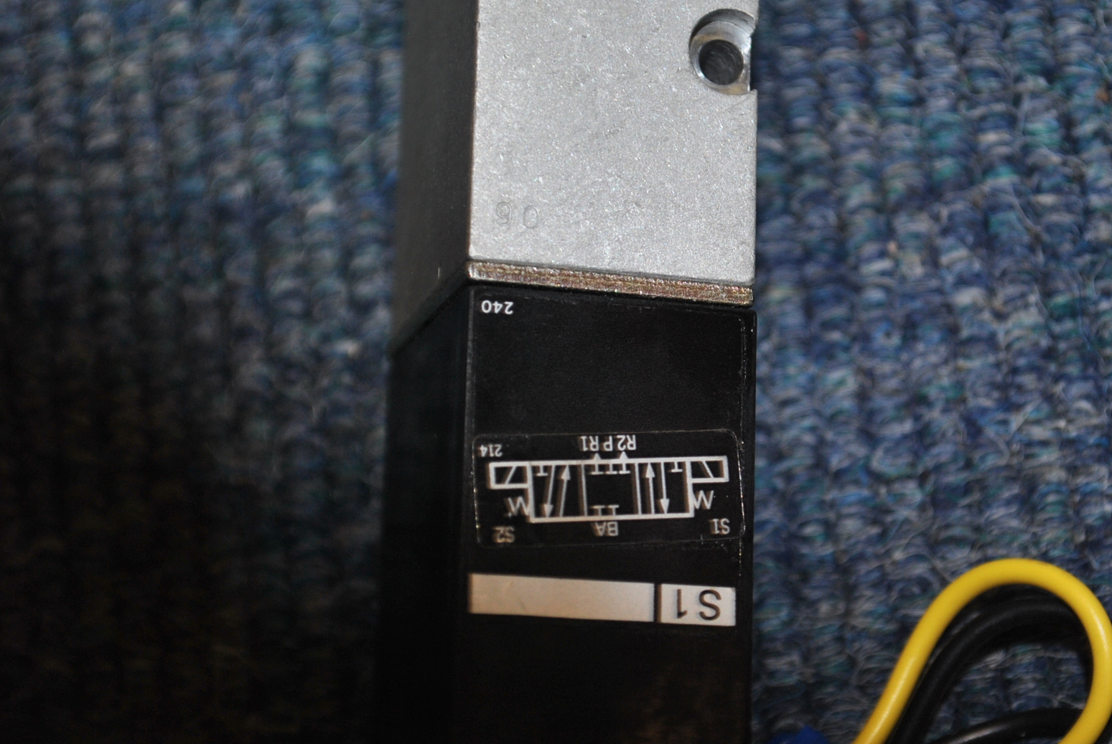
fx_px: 2783
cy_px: 413
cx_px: 584
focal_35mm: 90
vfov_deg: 15.2
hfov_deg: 22.6
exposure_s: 1/60
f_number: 5.6
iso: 200
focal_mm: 48
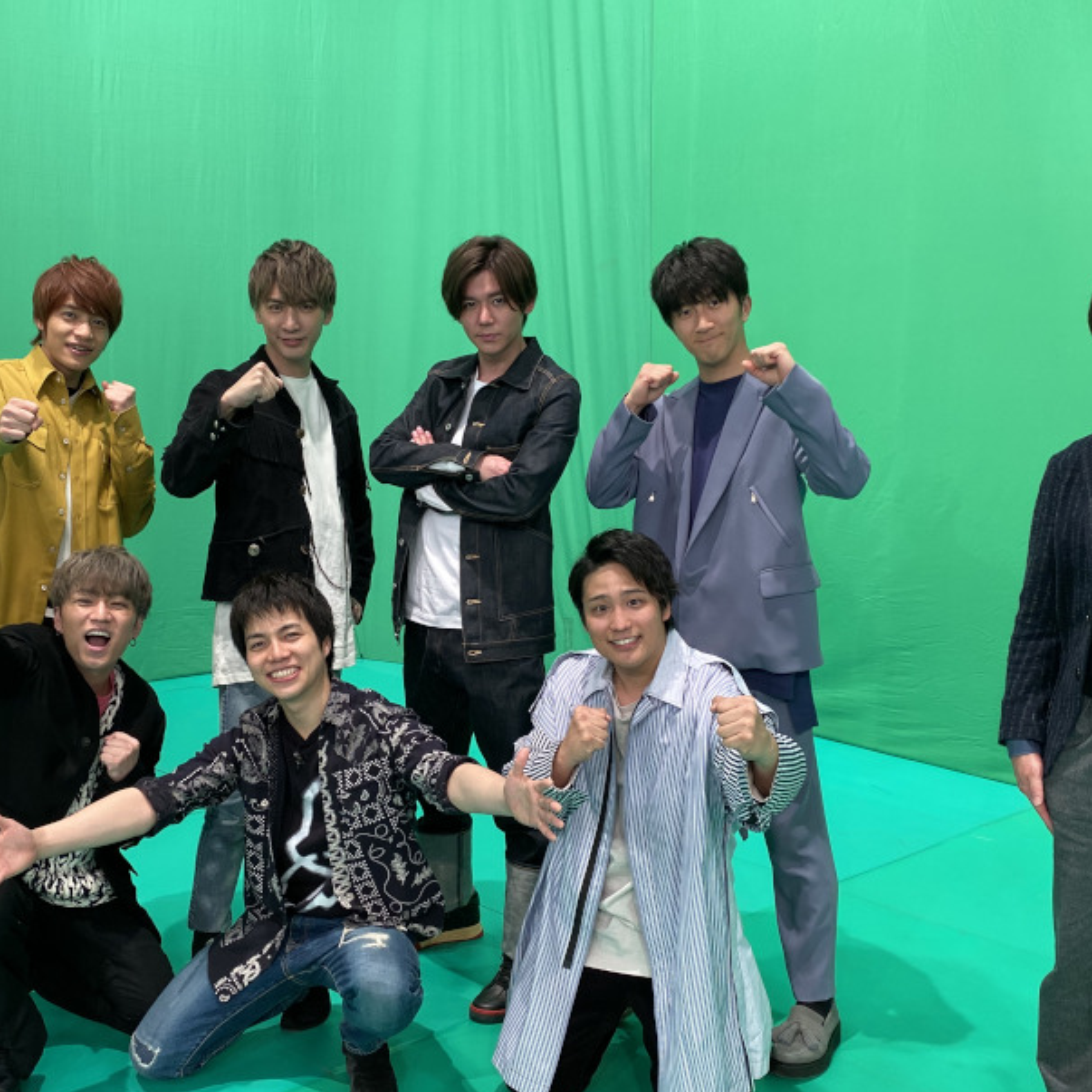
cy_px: 592
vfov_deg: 42.8
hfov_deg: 42.7
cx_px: 447
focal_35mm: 39
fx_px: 1392
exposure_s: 1/100
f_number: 1.8
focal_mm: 4.25
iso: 100
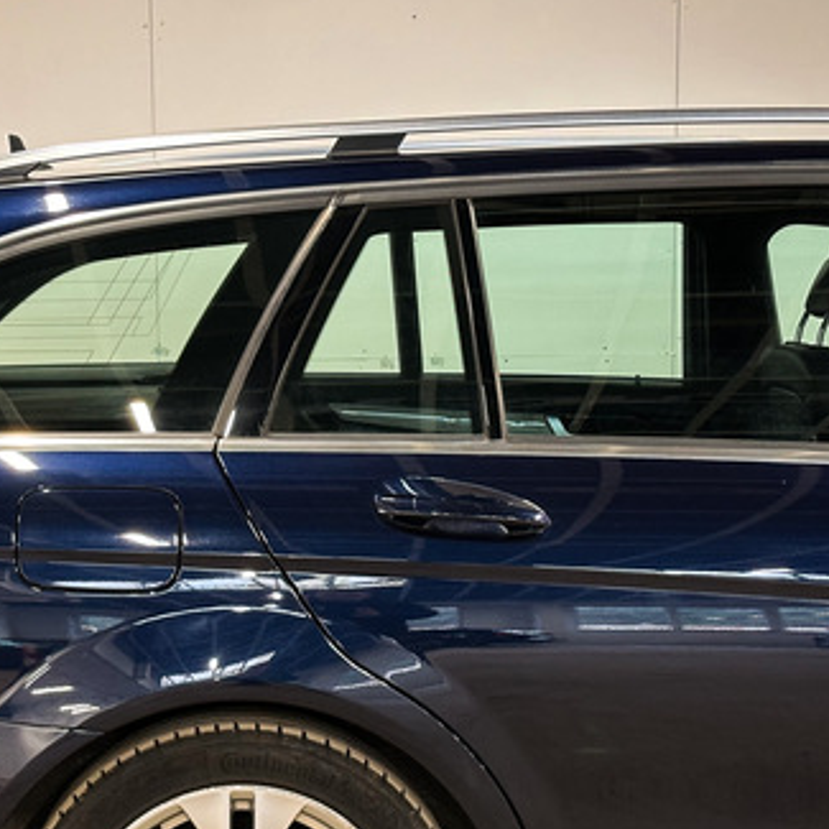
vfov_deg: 20.3
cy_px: 584
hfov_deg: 20.4
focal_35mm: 85
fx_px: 2303
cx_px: 301
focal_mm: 6.86
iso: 250
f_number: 1.8
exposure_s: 1/35
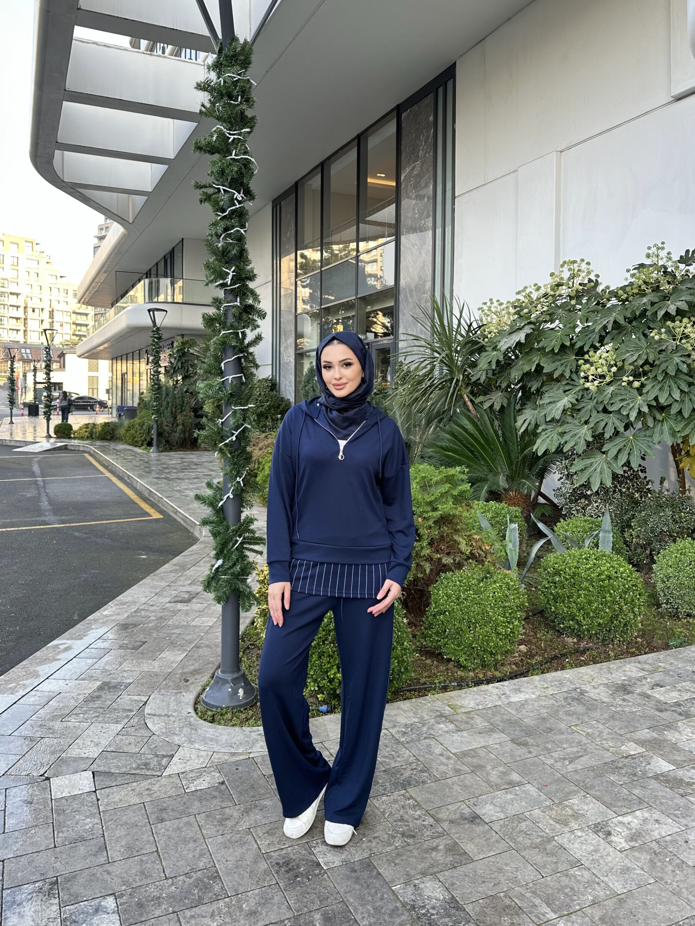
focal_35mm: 25
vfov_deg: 69.4
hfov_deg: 54.9
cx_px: 340
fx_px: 669
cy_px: 476
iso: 80
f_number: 1.78
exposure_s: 1/175
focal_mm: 6.86
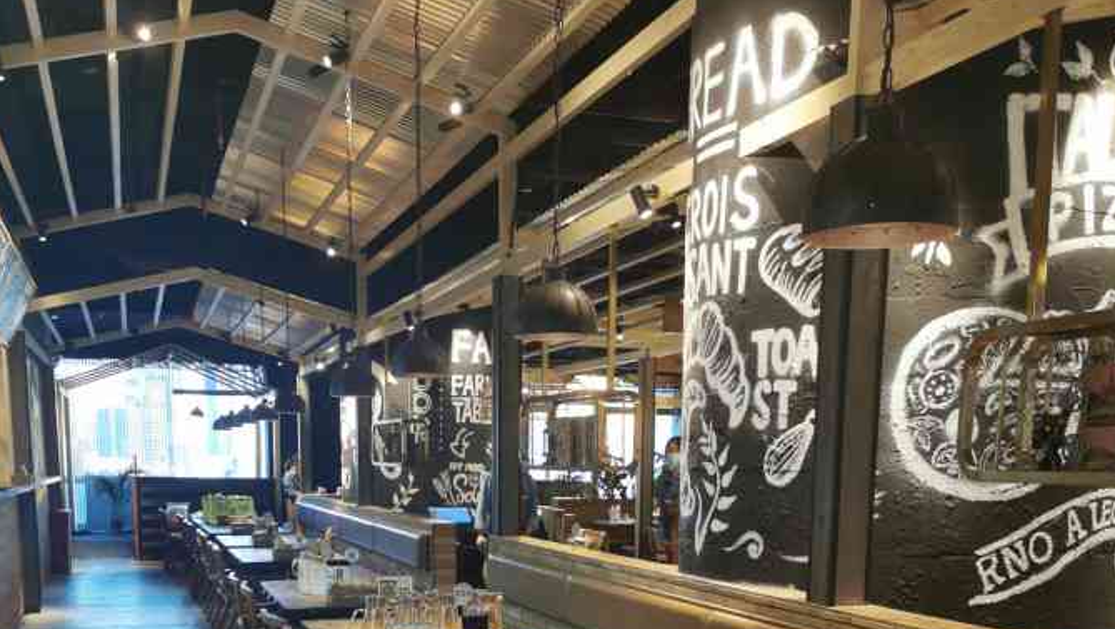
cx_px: 542
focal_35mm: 41
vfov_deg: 27.1
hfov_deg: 49.4
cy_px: 653
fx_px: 1213
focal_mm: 5.56
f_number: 1.6
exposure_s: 1/50
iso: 125
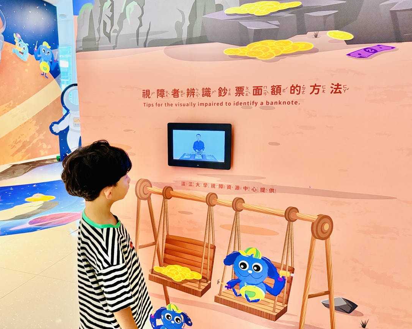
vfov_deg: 54.9
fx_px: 317
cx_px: 185
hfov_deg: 65.9
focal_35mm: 26
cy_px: 159
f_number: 1.78
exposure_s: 1/60
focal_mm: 6.76
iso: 800
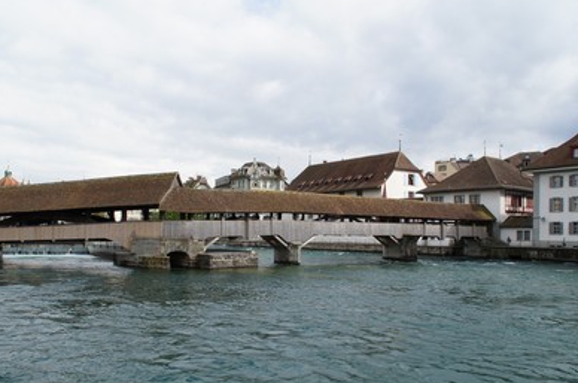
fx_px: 513
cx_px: 289
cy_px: 221
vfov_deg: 40.8
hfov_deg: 58.8
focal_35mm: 32
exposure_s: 1/100
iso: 100
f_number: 11
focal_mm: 18
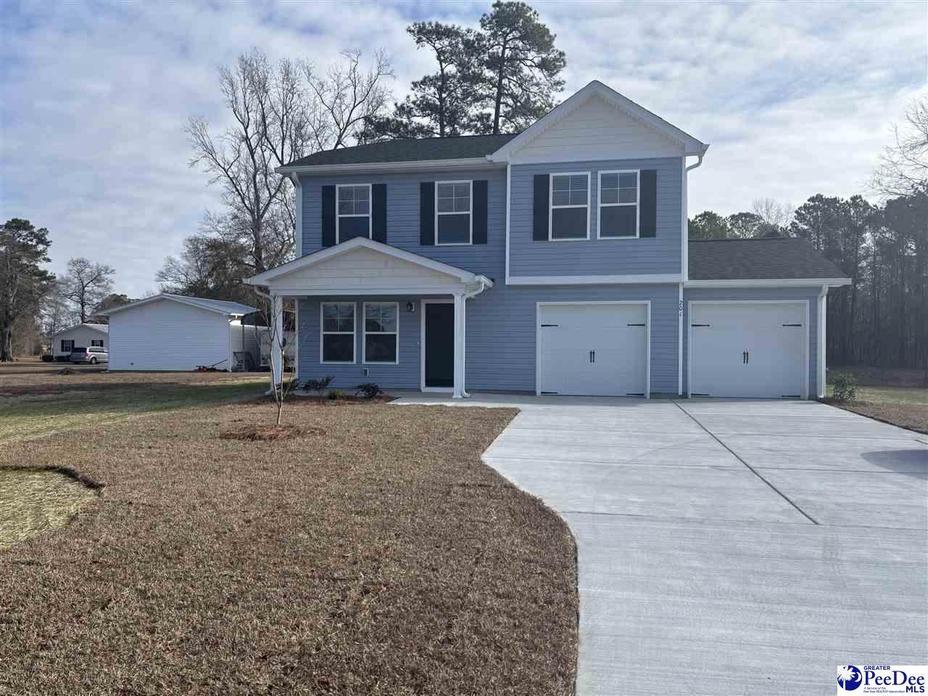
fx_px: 697
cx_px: 464
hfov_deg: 67.3
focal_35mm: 26
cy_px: 348
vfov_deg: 53.0
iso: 50
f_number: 1.6
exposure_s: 1/3021
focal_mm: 5.96
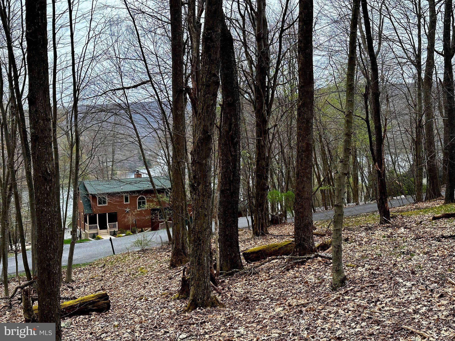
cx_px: 228
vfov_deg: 30.3
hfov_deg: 39.7
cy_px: 170
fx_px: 631
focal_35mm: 48
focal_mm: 6.86
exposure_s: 1/162
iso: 80
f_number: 1.78
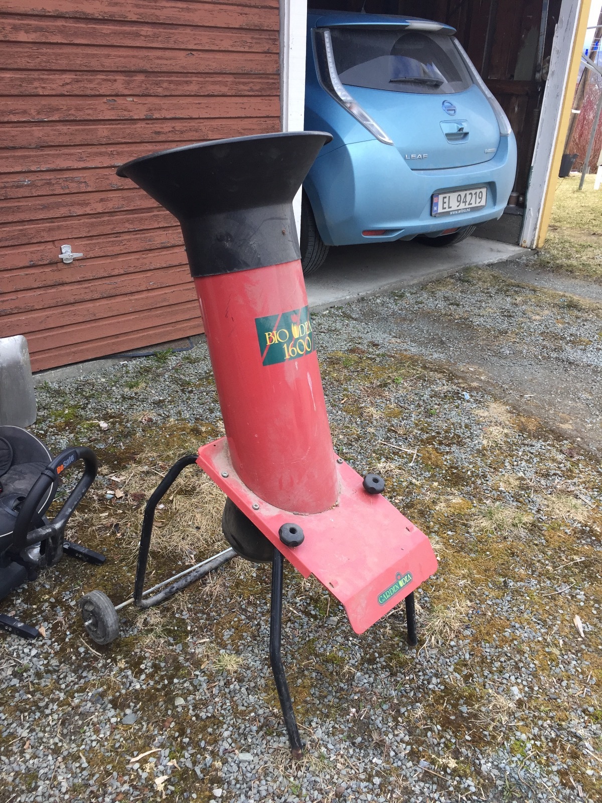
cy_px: 402
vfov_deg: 61.7
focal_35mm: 29
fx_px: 672
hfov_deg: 48.2
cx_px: 301
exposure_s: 1/100
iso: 50
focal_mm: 4.15
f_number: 2.2
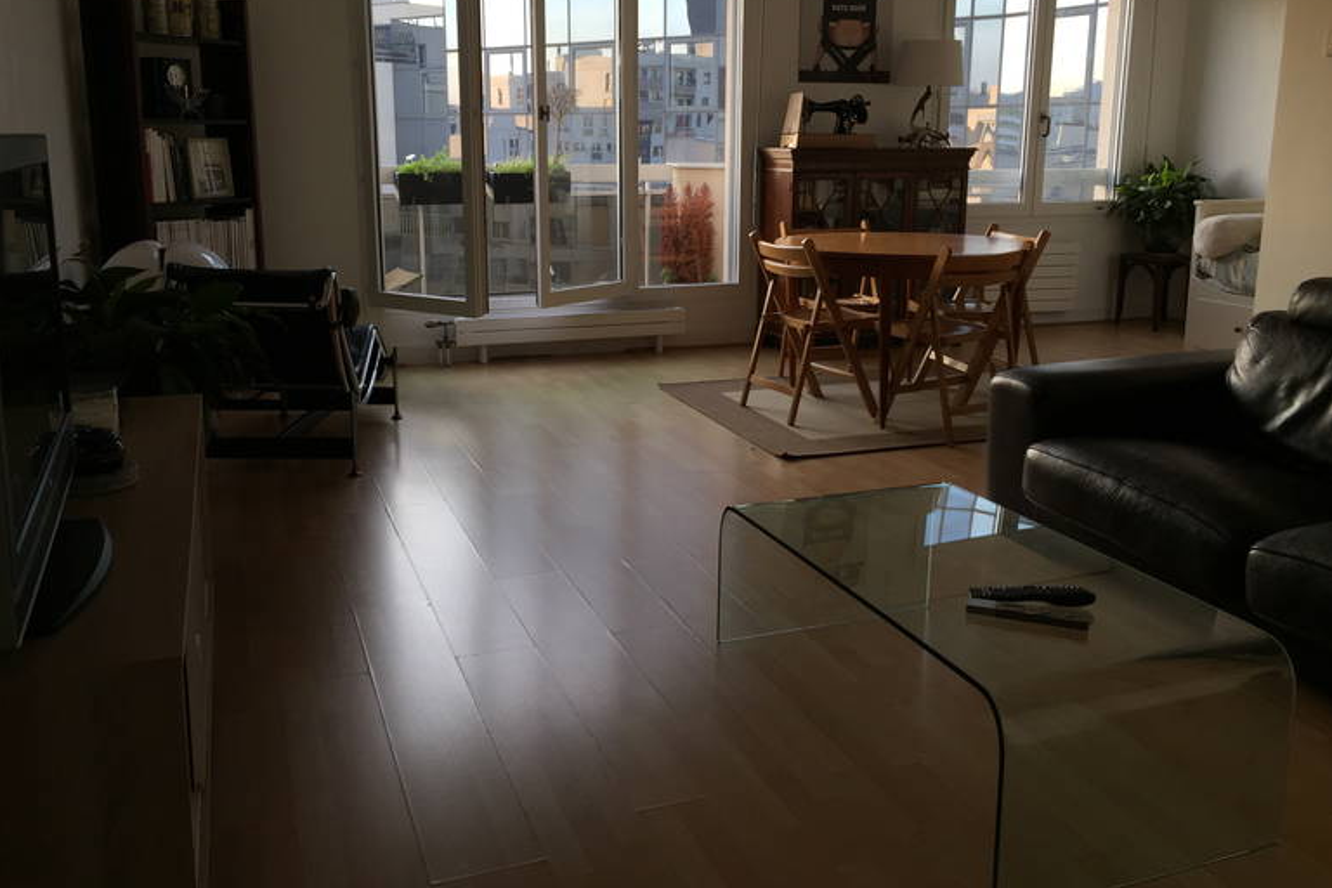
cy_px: 376
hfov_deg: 60.3
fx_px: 1147
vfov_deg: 42.2
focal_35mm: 31
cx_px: 654
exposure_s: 1/100
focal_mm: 4.15
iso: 40
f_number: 2.2
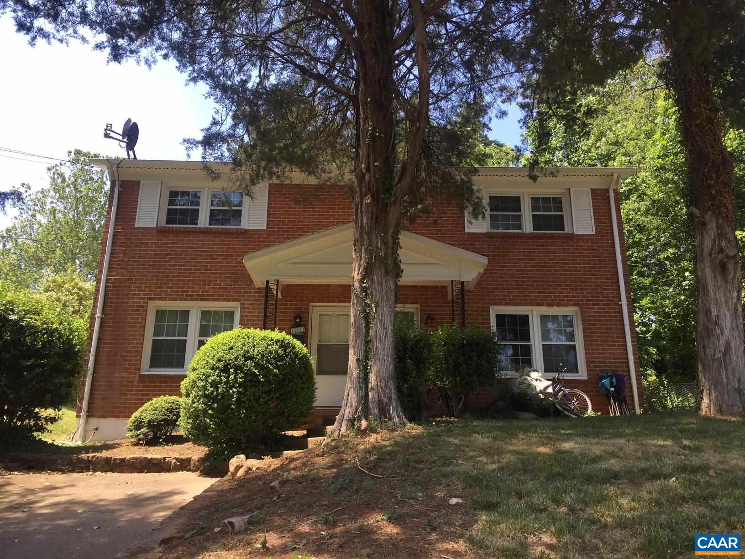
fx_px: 624
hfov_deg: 61.7
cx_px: 372
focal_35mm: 29
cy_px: 280
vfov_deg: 48.2
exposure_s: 1/482
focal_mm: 4.15
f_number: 2.2
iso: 32
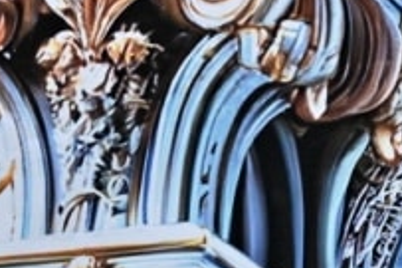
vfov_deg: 1.5
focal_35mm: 906
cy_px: -238
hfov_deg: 2.3
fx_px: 10109
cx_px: -317
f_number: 4
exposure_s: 1/200
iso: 1250
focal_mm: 120
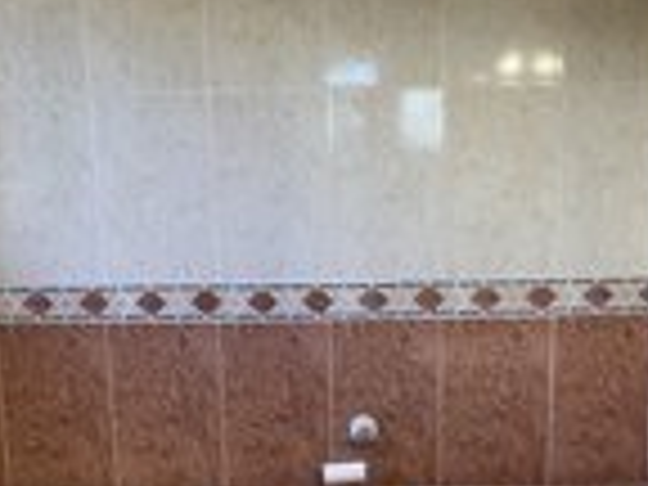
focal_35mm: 65
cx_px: 364
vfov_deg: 21.6
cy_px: 508
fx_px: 1217
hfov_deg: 29.8
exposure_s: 1/50
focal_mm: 4.2
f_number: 1.6
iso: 100
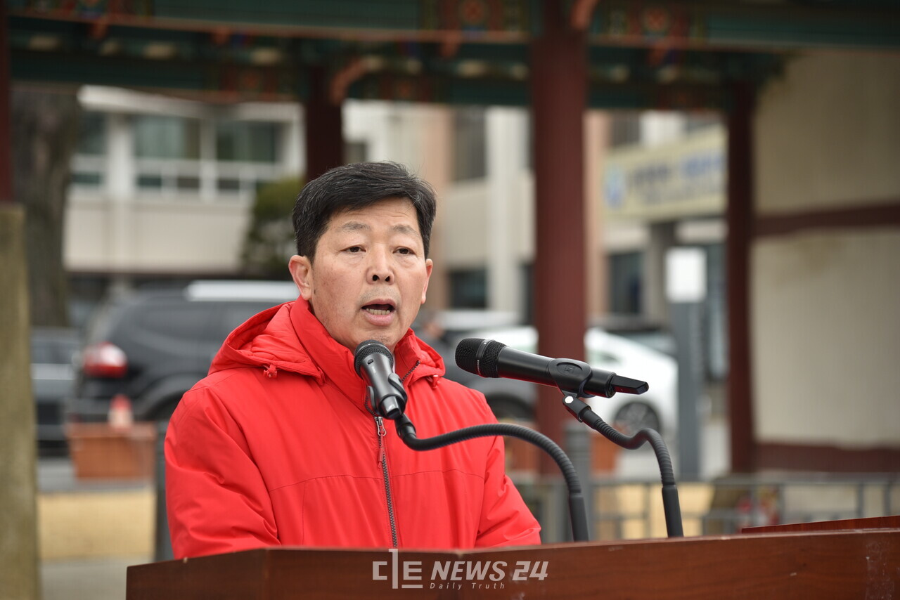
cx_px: 450
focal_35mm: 120
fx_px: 3000
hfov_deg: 17.1
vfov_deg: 11.4
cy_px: 300
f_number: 4
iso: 200
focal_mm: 120
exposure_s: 1/320
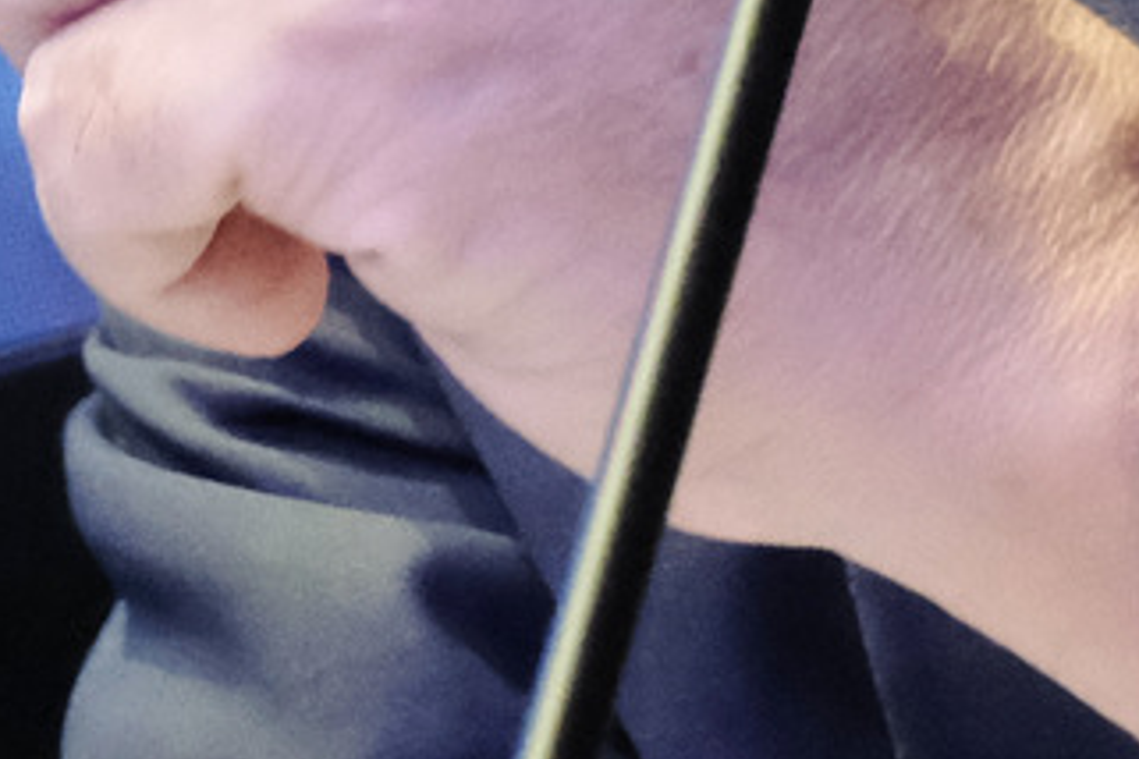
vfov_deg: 2.2
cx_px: 749
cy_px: -1795
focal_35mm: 620
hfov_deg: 3.3
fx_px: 19615
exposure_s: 1/160
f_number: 6.4
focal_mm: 55
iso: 8000
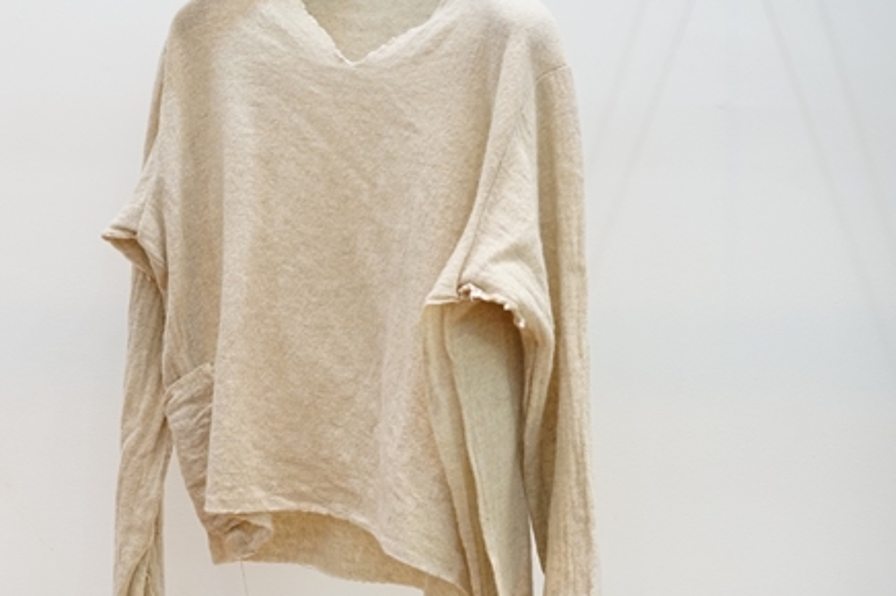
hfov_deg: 19.9
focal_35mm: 101
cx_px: 117
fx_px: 2512
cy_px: 359
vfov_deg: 13.5
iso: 1000
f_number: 4
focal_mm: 55
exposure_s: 1/60
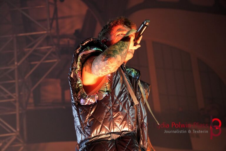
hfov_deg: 20.6
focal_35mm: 99
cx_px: 113
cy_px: 76
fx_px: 621
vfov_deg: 13.8
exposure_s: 1/160
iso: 1600
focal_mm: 66
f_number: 5
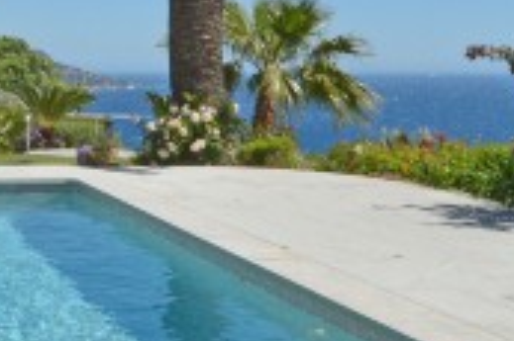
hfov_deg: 24.8
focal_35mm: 73
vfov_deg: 18.4
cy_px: 55
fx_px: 1041
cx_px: -120
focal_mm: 10
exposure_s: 1/200
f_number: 13
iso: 200
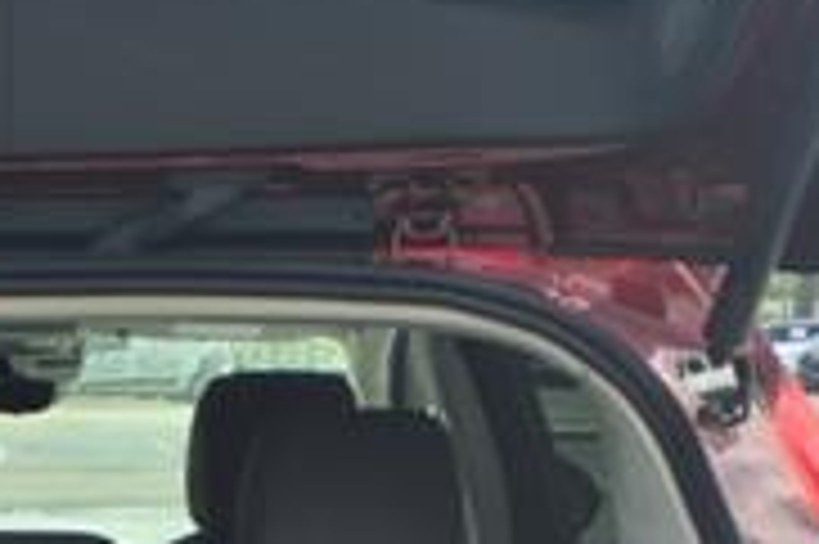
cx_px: -58
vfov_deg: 12.8
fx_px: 2250
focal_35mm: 99
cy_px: 904
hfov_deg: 19.8
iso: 40
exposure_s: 1/714
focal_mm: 3.58
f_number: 1.9
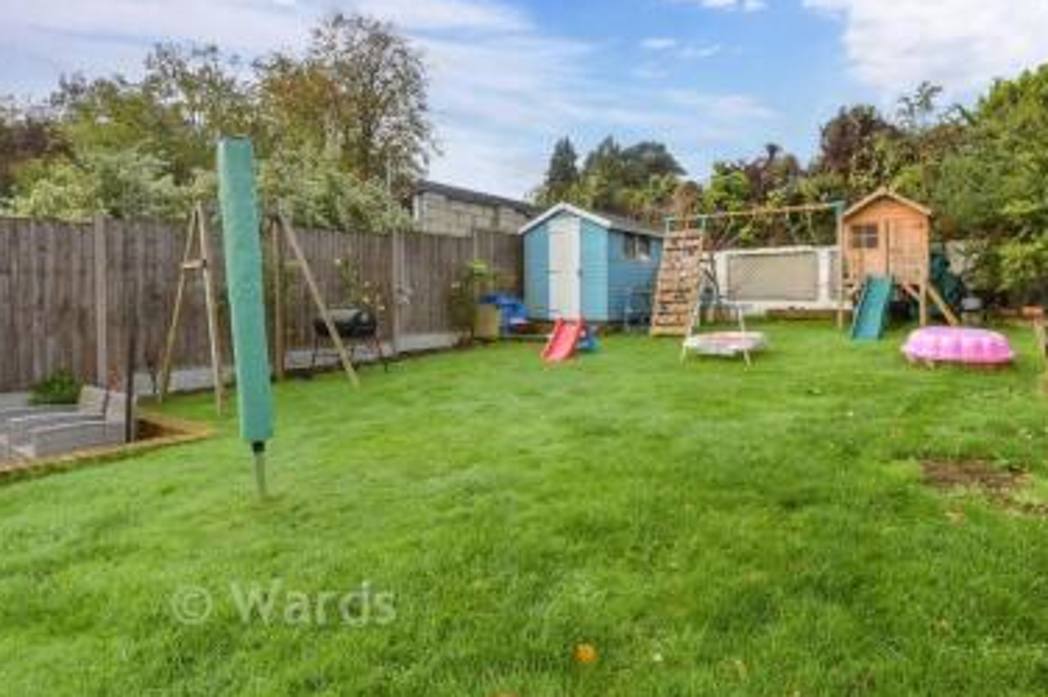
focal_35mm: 19
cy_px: 300
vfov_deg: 64.2
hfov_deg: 86.4
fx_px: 553
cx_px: 602
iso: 160
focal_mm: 10
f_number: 8
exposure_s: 1/60
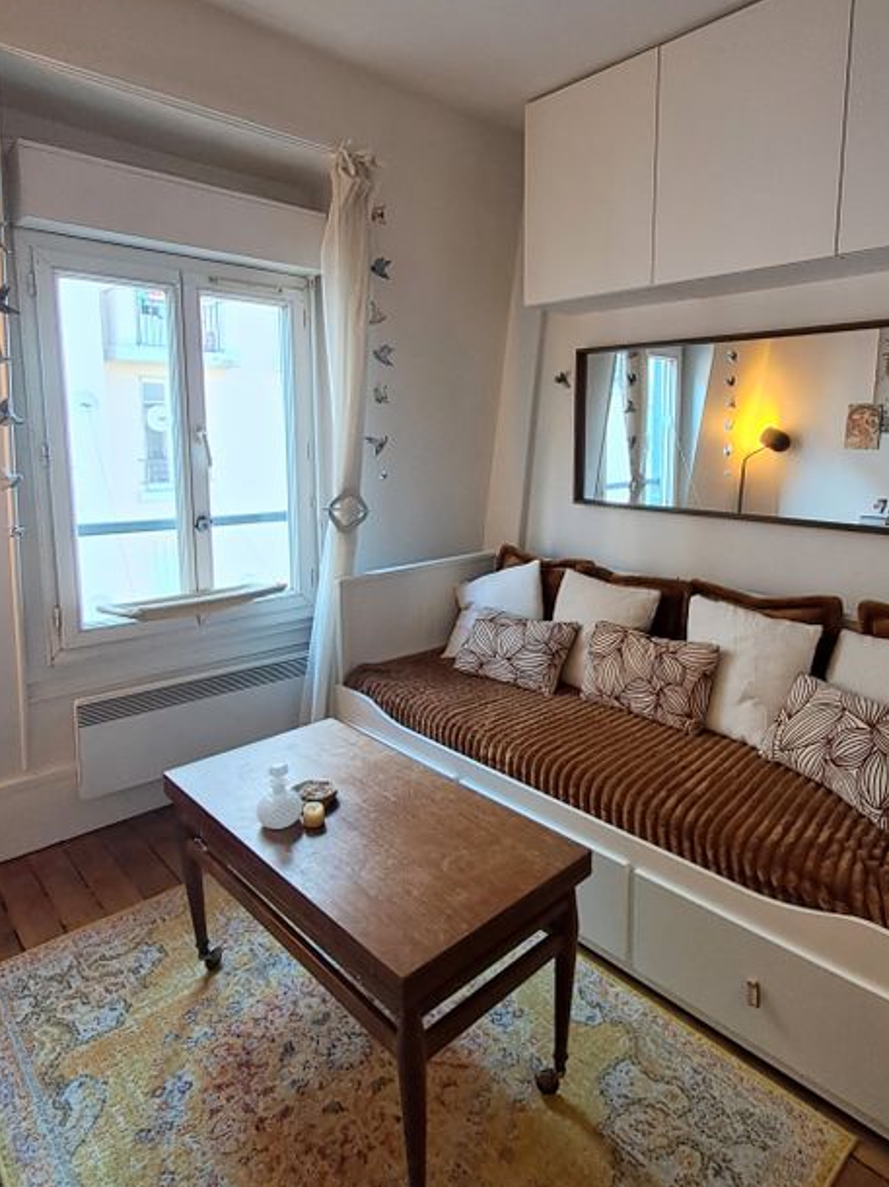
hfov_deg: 63.2
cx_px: 498
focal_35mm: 21
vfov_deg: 78.8
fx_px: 720
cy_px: 541
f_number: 2.2
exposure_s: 1/50
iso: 125
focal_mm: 1.64
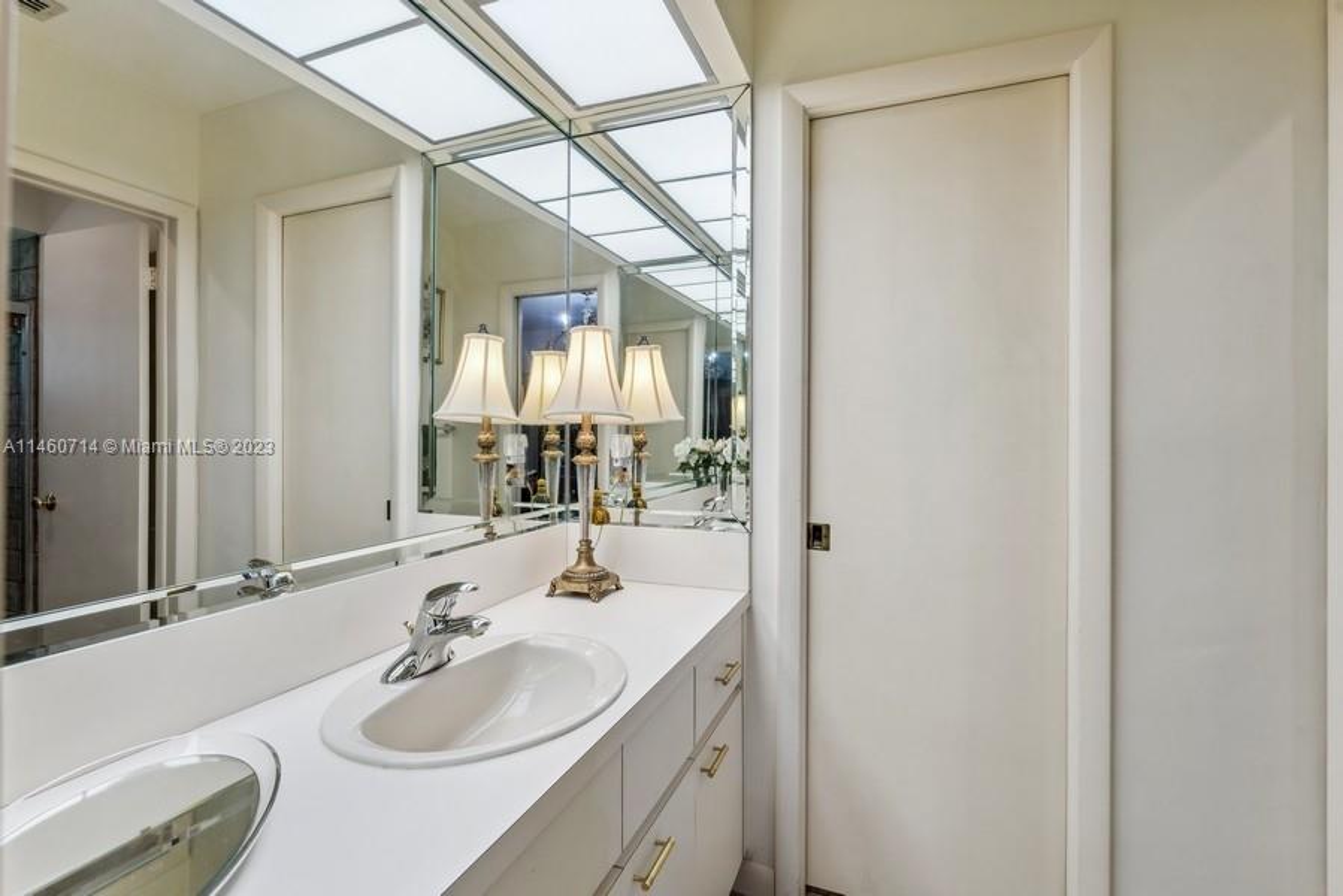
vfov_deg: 73.8
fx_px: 597
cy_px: 448
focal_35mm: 16
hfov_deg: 96.7
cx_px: 672
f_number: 9
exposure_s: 1/20
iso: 250
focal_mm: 16
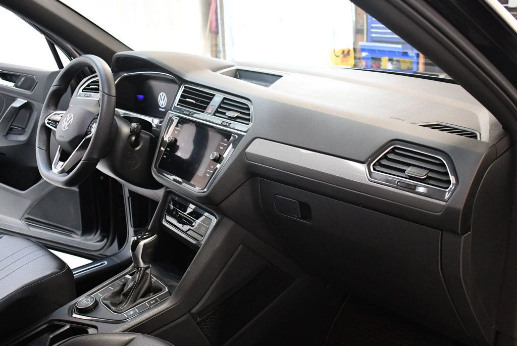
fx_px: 575
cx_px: 258
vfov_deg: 33.5
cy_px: 173
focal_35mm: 40
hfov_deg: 48.4
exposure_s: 1/60
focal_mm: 20
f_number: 3.5
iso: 4000
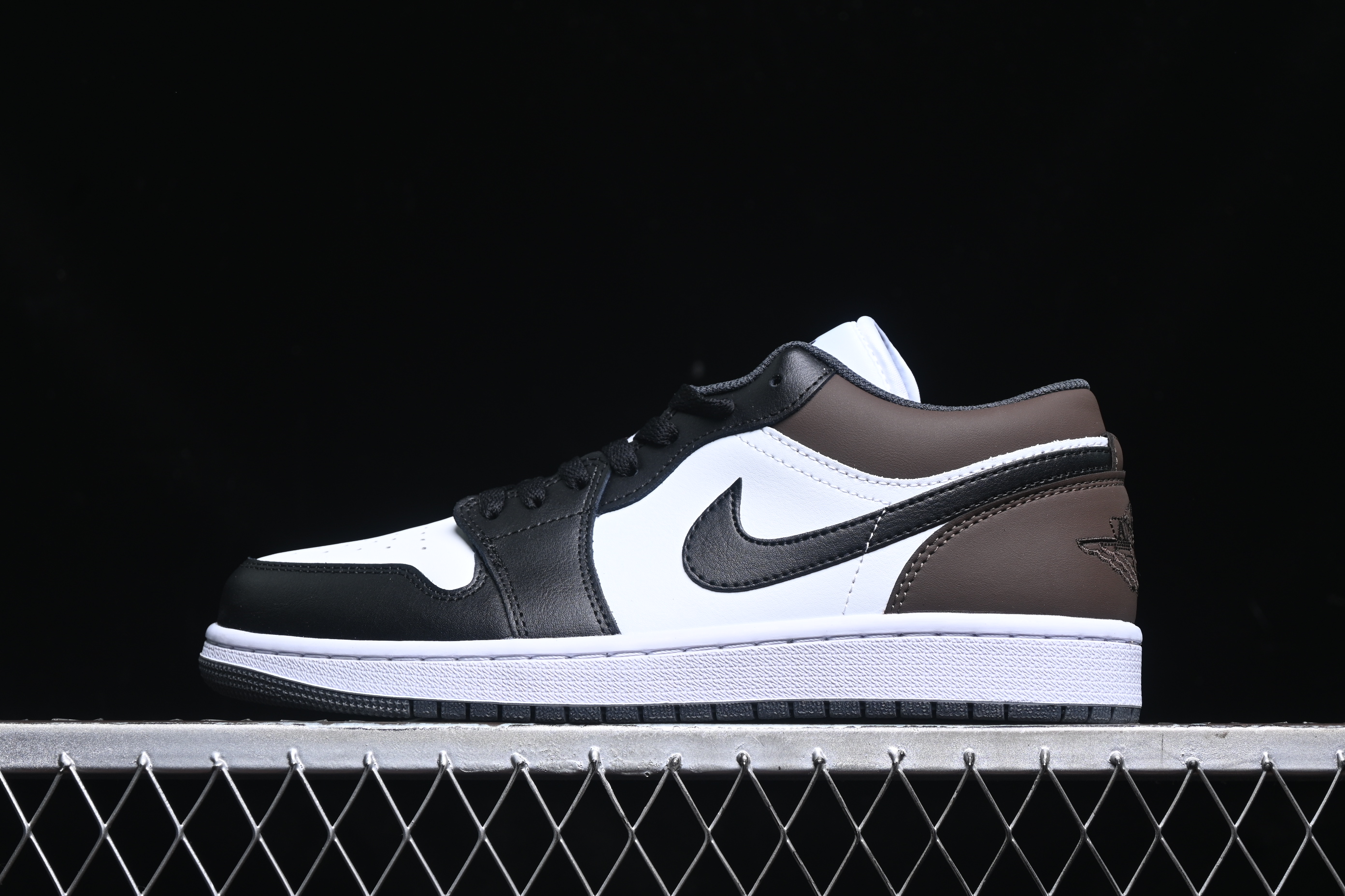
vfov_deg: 18.2
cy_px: 448
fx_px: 2802
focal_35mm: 75
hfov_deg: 27.0
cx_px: 672
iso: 160
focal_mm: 50
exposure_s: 1/60
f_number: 6.3
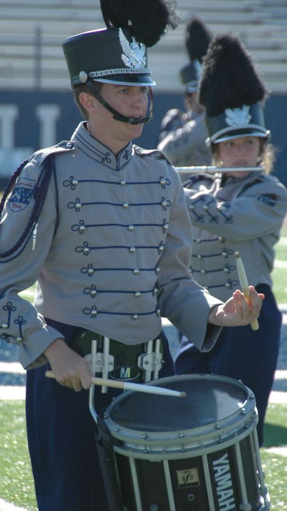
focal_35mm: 357
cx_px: 140
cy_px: 278
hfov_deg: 3.4
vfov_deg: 6.0
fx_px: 4832
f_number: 5.6
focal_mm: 200
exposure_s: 1/320
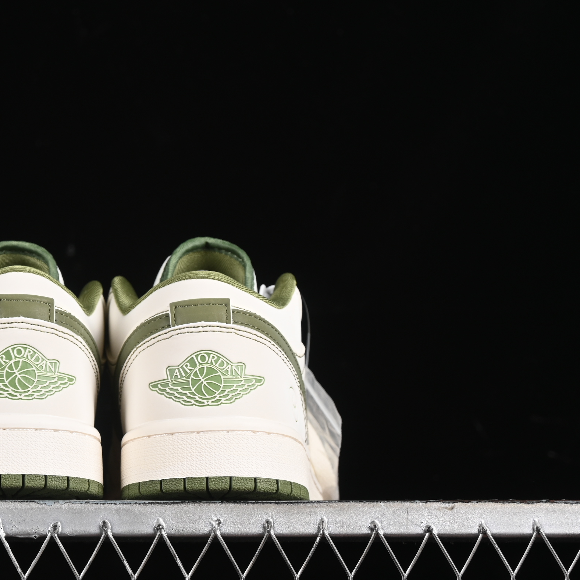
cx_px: 81
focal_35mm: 108
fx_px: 2047
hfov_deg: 16.0
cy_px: 276
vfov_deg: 16.1
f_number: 7.1
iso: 160
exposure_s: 1/160
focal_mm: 48
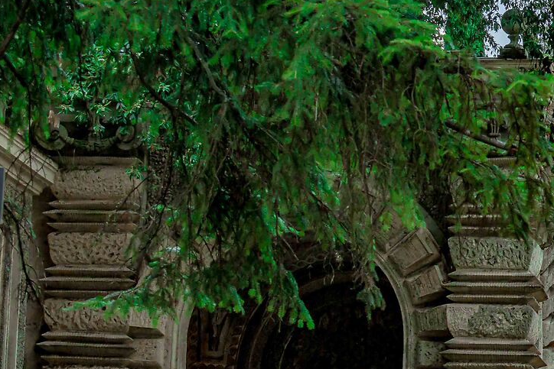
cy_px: -5
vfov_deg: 5.9
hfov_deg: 8.6
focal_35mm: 232
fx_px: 3571
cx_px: 916
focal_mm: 70
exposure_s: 1/500
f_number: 8
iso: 250
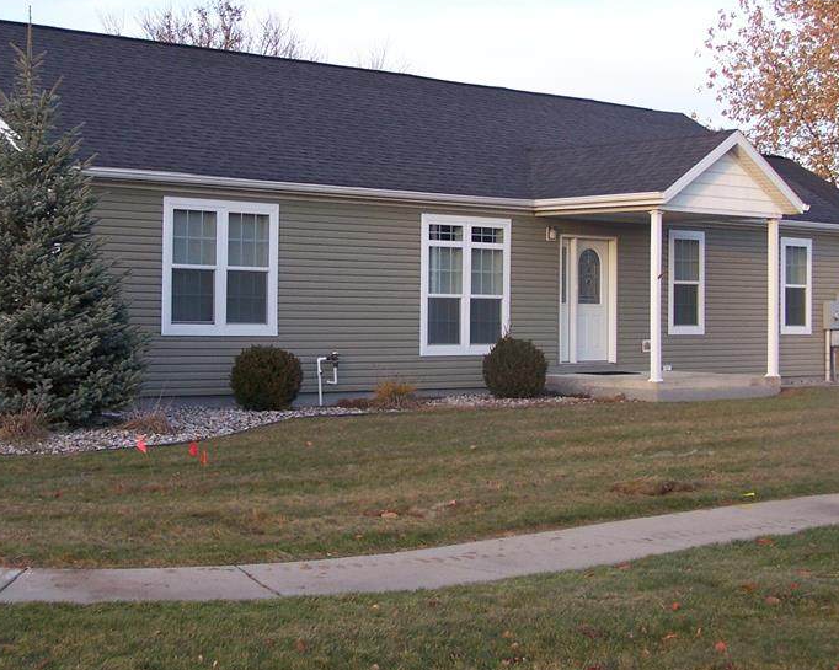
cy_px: 225
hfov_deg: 30.0
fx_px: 1564
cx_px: 338
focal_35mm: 63
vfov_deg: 24.1
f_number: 2.9
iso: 80
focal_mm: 7.1
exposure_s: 1/100
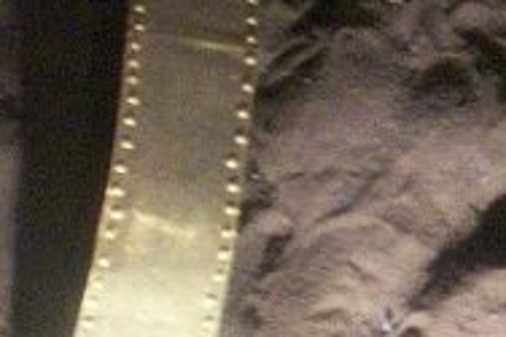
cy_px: 3
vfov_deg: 6.6
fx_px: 2907
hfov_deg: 9.4
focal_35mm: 207
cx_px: 946
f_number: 4.5
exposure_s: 1/8
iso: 200
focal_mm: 6
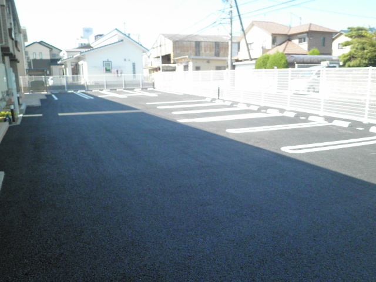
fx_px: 282
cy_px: 141
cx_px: 188
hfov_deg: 67.3
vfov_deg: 53.1
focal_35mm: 26
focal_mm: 4.7
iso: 64
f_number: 2.8
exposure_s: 1/320
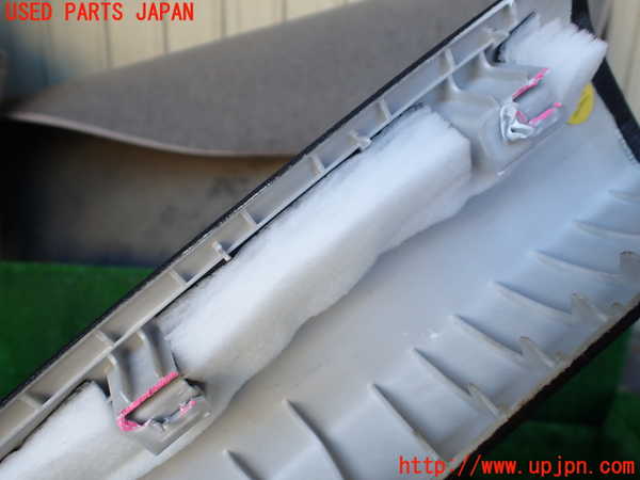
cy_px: 240
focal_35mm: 30
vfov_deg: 46.8
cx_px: 320
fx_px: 555
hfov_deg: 60.0
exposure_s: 1/125
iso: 160
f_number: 2.3
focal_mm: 5.4
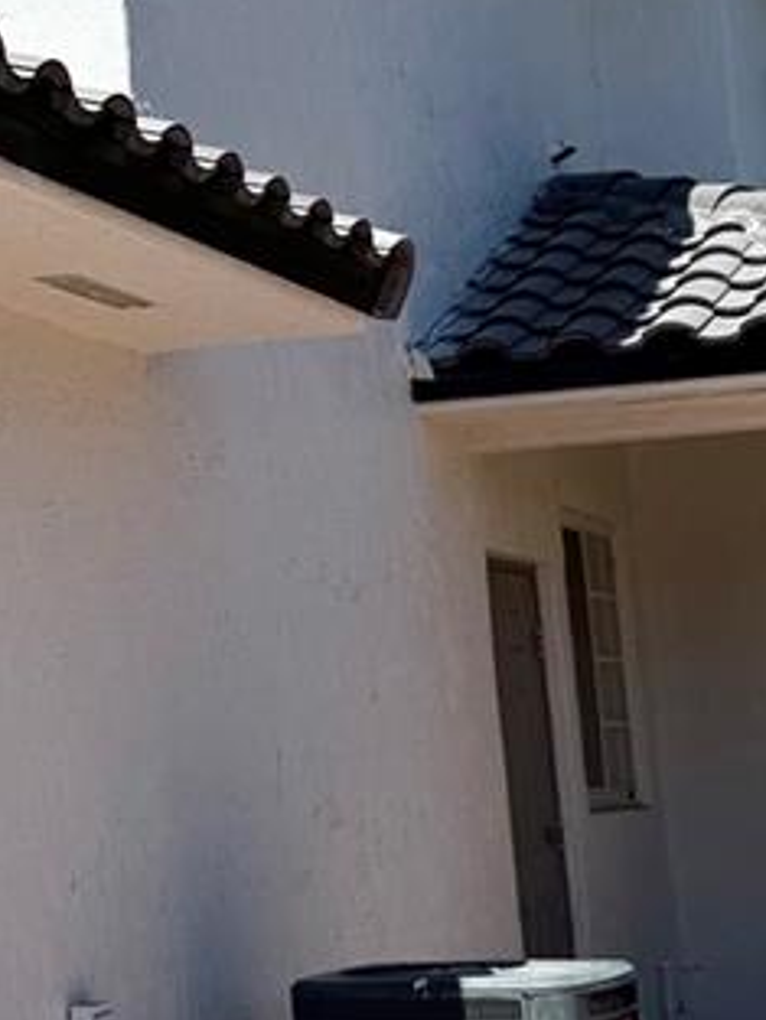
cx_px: -160
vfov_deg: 21.2
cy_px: 297
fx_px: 2713
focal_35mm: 92
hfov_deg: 15.5
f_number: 1.78
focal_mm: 6.76
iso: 80
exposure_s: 1/4975
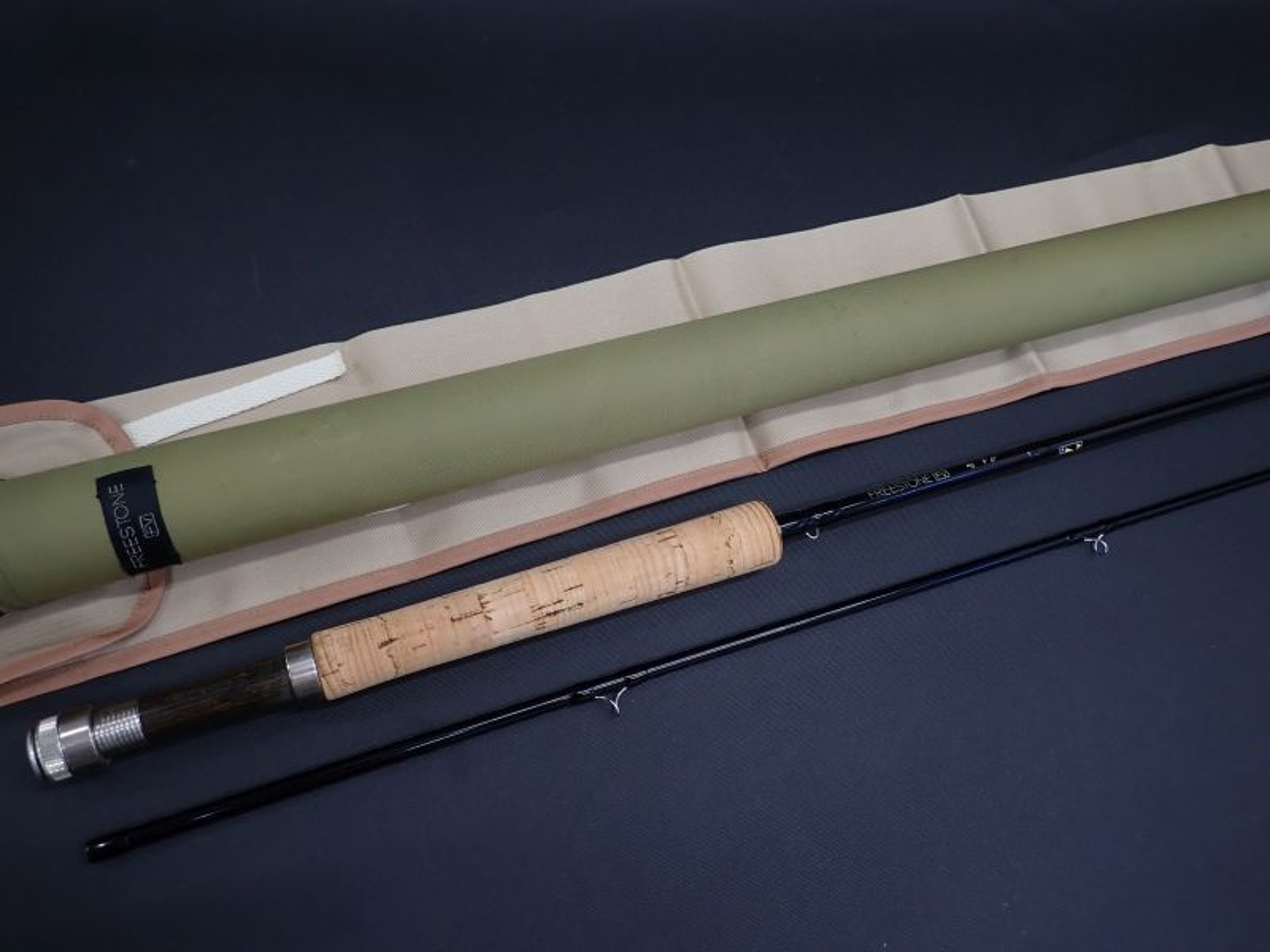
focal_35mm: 25
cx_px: 635
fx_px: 917
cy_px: 476
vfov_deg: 54.9
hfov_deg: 69.4
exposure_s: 1/60
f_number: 2
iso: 125
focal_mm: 4.5
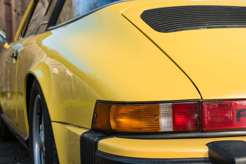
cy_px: 98
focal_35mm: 71
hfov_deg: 28.2
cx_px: 170
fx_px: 485
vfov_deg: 19.2
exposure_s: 1/160
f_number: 5.6
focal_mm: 35
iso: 200
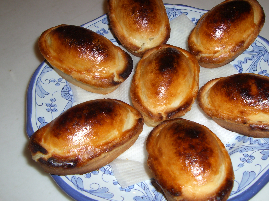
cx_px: 159
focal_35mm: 48
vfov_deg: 30.3
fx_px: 373
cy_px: 91
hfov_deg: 39.5
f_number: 2.7
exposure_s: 1/60
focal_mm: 6.2
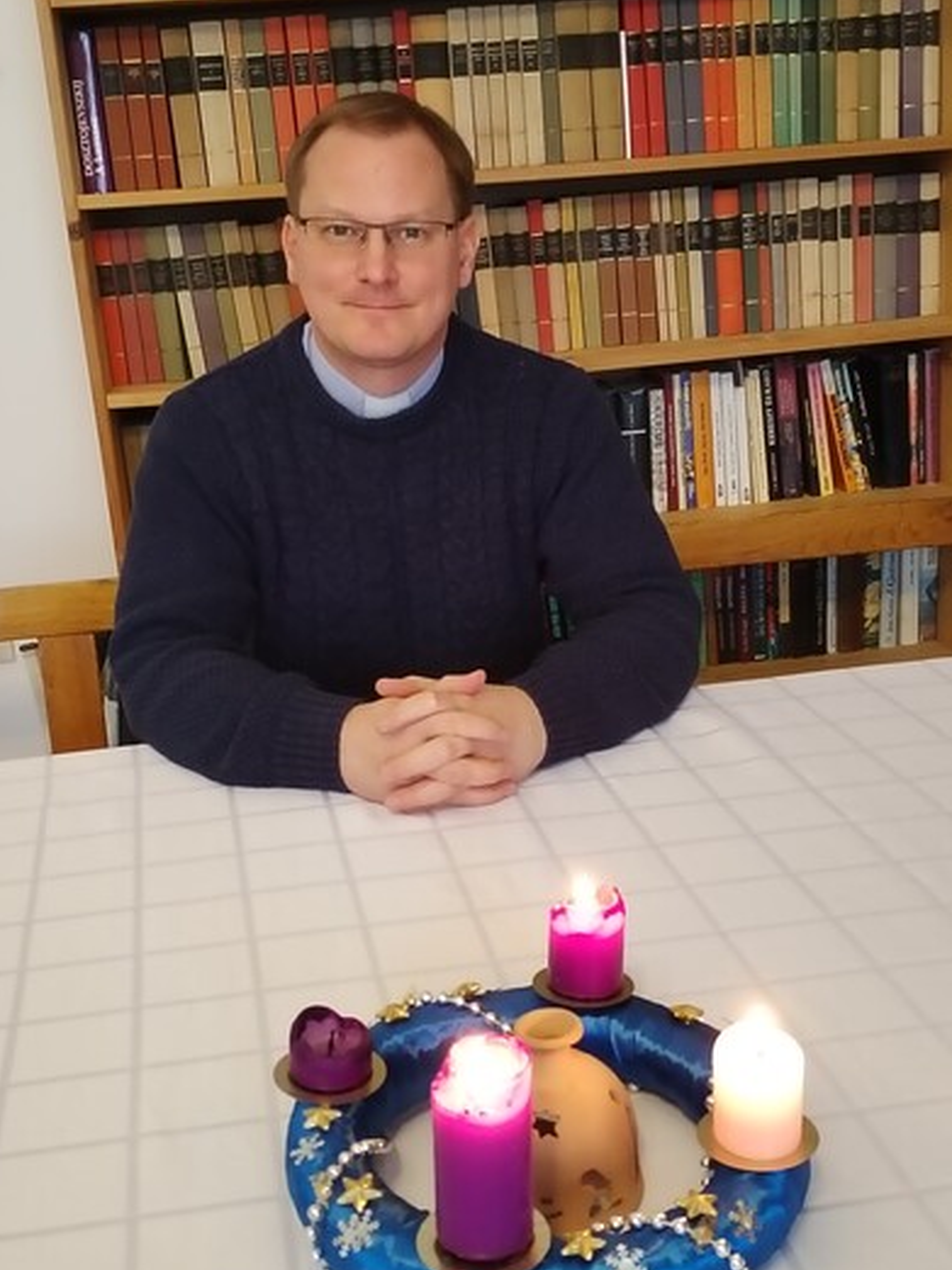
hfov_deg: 33.6
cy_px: 644
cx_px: 477
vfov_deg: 43.9
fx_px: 1578
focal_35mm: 43
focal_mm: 4.75
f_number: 1.8
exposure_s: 1/24
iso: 1213
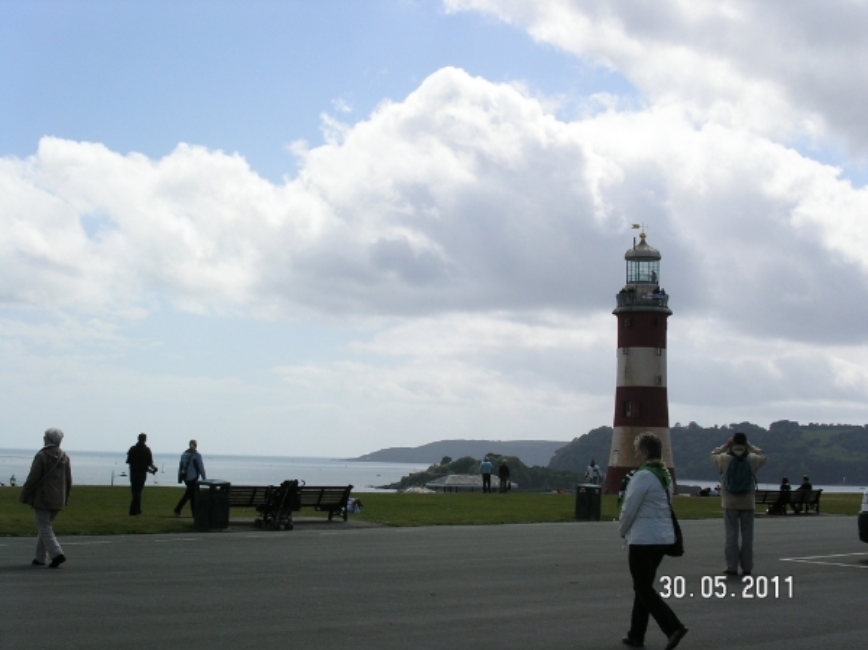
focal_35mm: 55
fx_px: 1378
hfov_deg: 35.0
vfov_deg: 26.5
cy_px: 325
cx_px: 434
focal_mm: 11.3
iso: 100
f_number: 6.7
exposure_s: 1/750
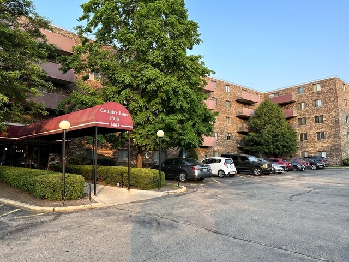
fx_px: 242
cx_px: 174
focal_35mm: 24
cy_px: 131
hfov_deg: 71.6
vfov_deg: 56.8
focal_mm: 6.86
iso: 80
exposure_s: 1/527
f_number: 1.78
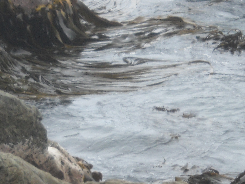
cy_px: 178
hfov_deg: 5.4
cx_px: 155
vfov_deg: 4.0
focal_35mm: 369
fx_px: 2611
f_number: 5.9
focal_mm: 22.5
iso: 80
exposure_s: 1/125
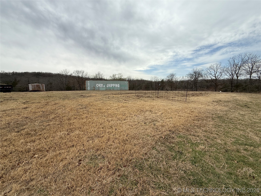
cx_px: 130
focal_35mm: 14
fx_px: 106
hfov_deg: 102.1
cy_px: 98
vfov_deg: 85.7
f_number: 2.2
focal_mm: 2.22
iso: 50
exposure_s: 1/2506
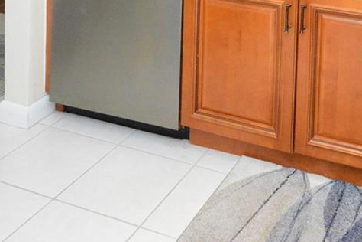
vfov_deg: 19.9
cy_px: -154
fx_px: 560
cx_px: 295
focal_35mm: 56
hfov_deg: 34.6
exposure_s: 1/160
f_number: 7.1
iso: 3200
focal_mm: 11
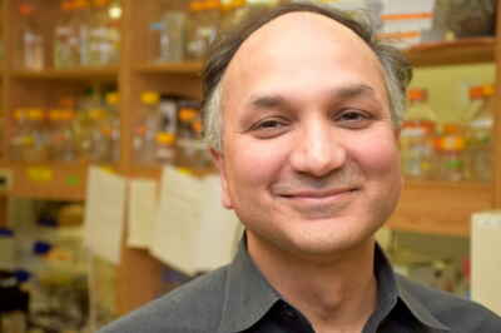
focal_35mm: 78
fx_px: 1085
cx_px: 250
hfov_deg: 26.0
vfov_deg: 17.5
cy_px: 166
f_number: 5.6
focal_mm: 52
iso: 800
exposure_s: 1/125
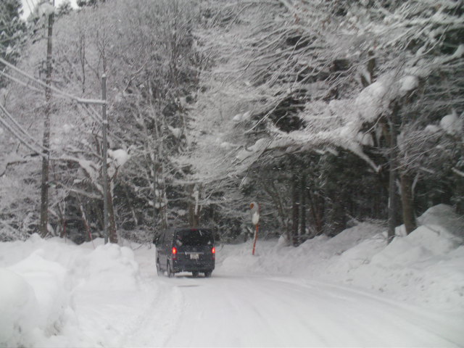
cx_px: 232
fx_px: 1032
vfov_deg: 19.1
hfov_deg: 25.3
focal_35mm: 77
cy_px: 174
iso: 110
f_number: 3.7
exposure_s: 1/45.1
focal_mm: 12.8
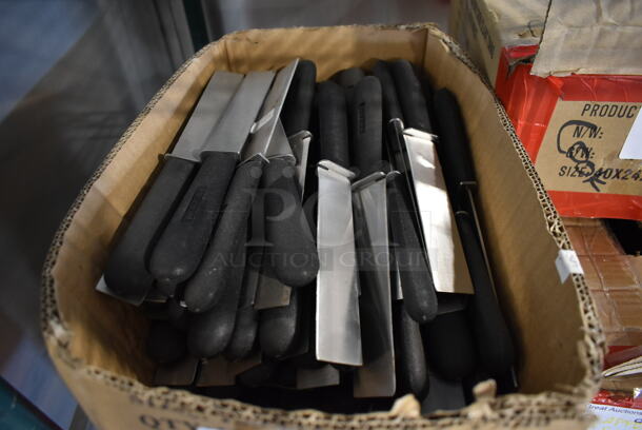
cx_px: 321
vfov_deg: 48.0
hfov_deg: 67.3
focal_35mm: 27
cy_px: 215
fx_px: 482
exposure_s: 1/30
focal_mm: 18
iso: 1400
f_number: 3.5
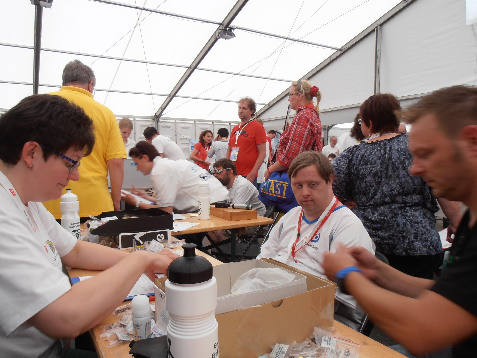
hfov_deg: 67.2
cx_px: 221
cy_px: 186
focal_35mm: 26
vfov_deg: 53.1
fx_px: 358
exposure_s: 1/30
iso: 80
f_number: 3
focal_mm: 4.2
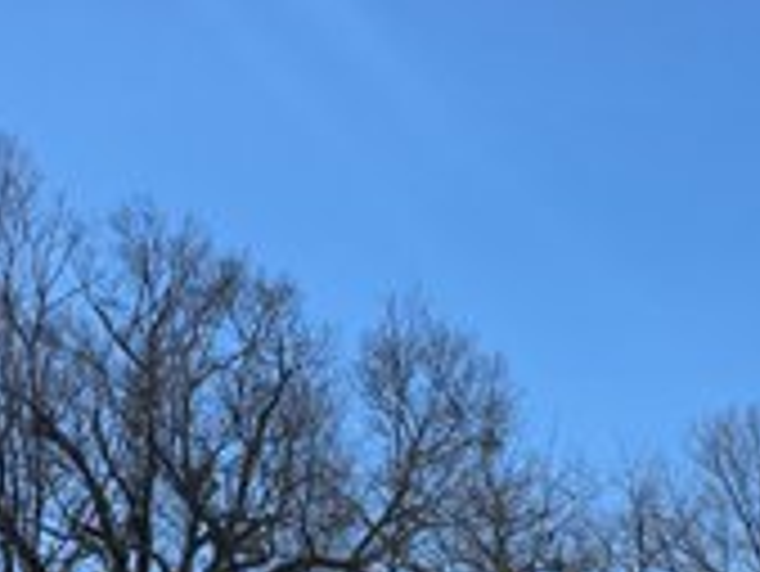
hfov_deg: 22.0
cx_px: 749
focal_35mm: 86
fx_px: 1889
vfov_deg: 15.5
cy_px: 912
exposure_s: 1/6150
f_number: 1.7
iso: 80
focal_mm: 6.3
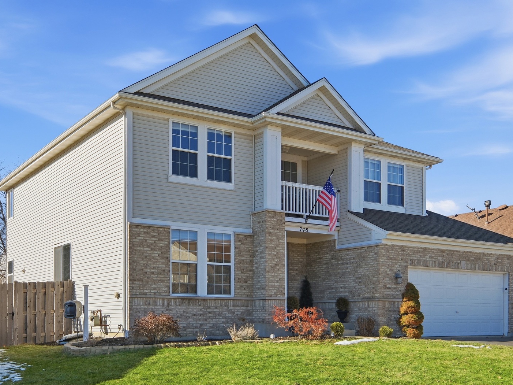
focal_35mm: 40
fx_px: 593
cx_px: 248
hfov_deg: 46.8
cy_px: 195
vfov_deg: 35.9
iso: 640
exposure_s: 1/17000
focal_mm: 24
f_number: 8
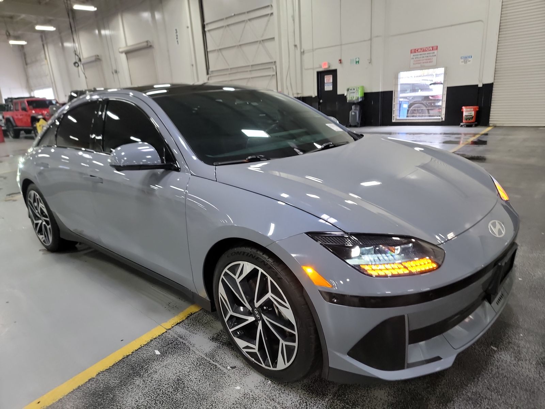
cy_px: 204
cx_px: 272
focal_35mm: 24
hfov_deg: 71.6
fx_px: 378
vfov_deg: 56.8
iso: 621
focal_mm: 6.7
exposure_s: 1/59
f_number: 1.8
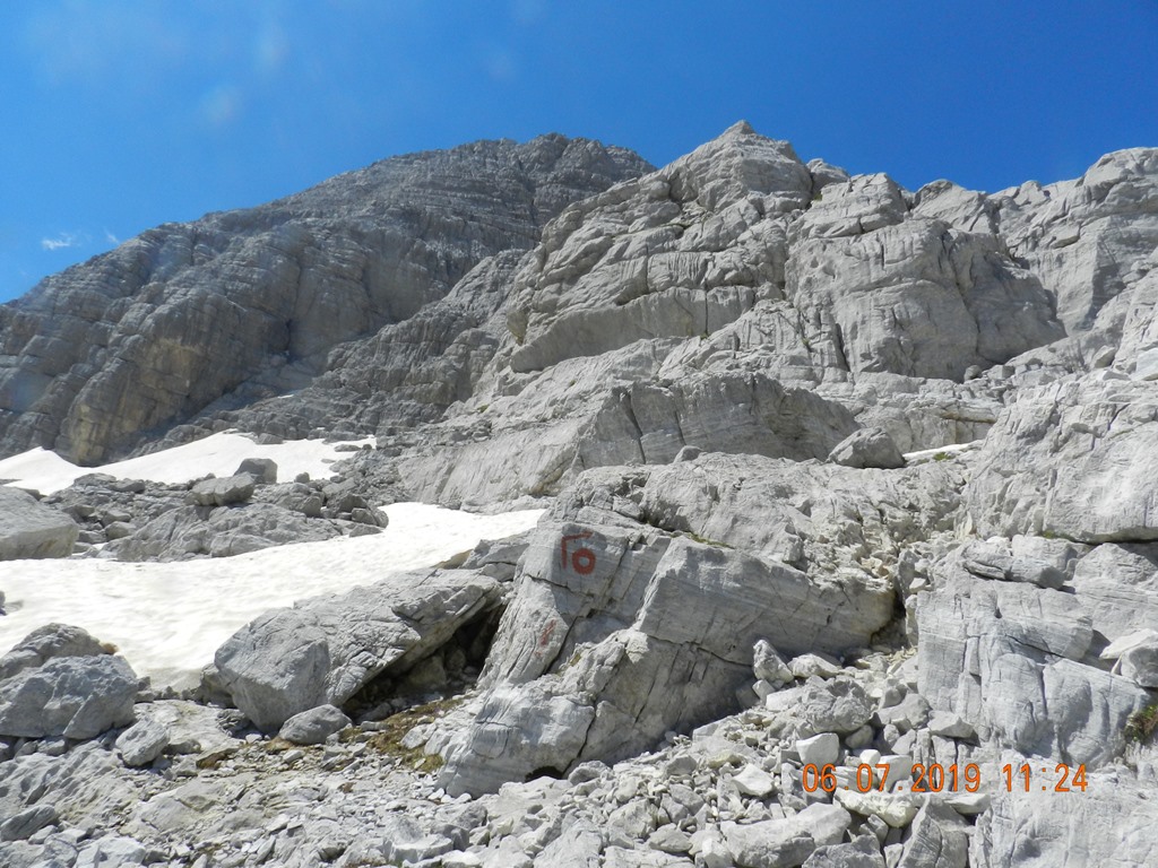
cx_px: 579
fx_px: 769
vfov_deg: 58.9
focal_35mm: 23
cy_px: 434
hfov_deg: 73.9
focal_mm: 4
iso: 160
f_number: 5.6
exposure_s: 1/640
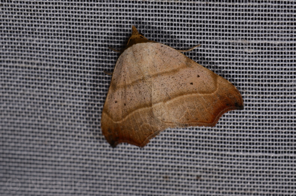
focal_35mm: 128
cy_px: 98
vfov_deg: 10.7
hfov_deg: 16.1
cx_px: 148
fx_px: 1046
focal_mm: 85
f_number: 22
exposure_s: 1/60
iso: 100
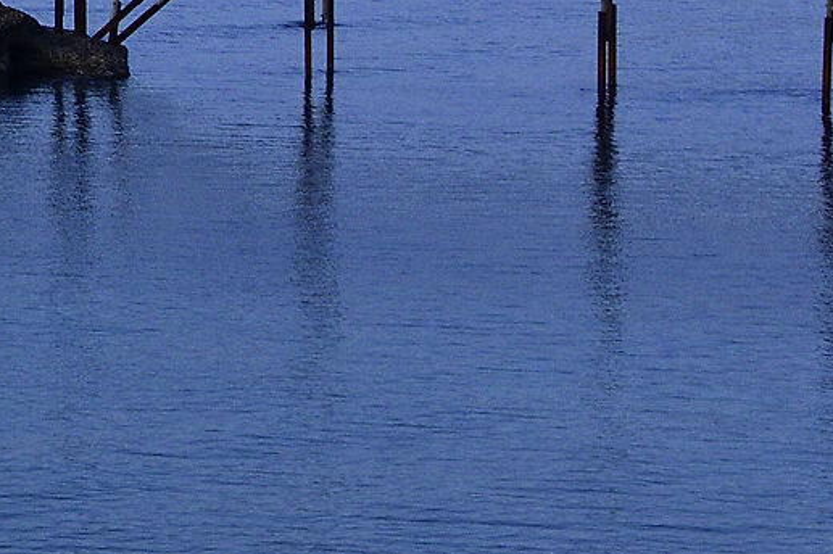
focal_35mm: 223
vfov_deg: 6.1
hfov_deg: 8.9
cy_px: -337
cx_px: -556
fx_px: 5156
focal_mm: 32
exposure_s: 1/125
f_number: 5.6
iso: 400
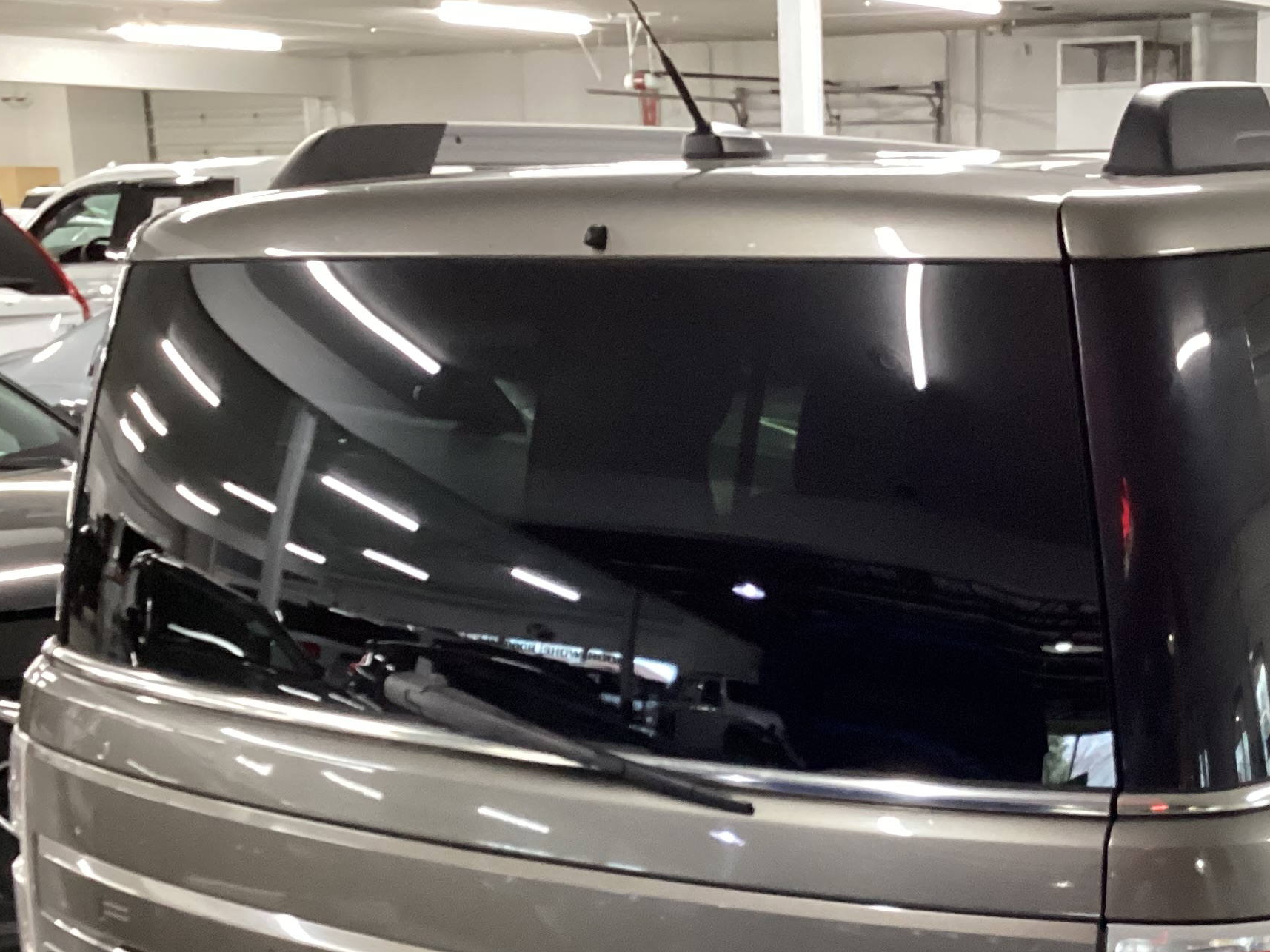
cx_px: 966
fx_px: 2164
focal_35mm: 59
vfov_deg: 24.1
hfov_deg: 32.0
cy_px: 858
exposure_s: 1/40
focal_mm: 3.3
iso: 320
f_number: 2.4
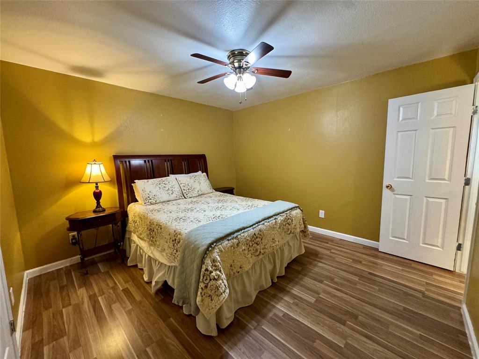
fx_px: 194
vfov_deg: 85.7
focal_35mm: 14
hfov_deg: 102.1
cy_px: 180
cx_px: 240
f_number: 2.2
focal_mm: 2.22
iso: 640
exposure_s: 1/60
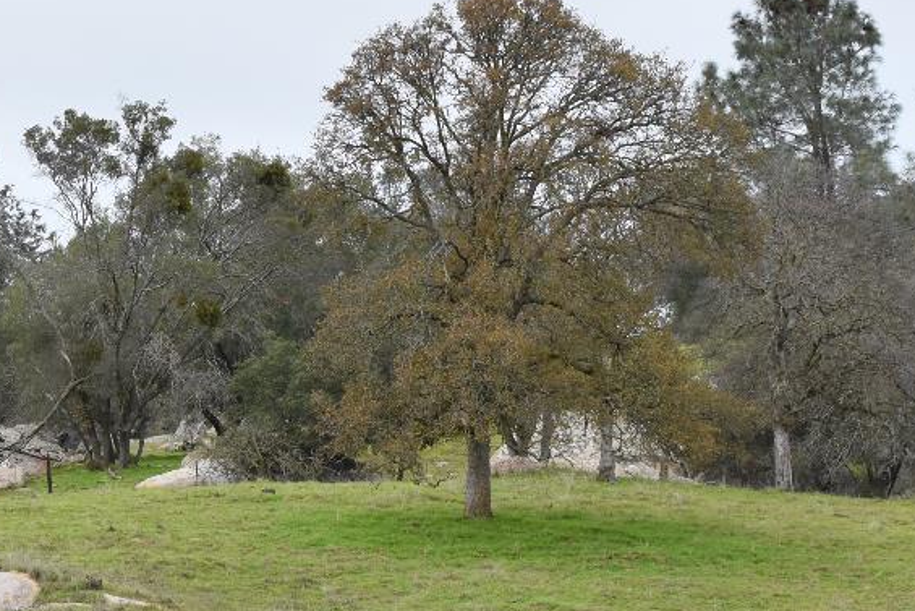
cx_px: 28
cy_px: 630
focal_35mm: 139
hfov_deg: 14.5
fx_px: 3542
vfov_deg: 9.8
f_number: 8
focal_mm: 35
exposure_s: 1/500
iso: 500
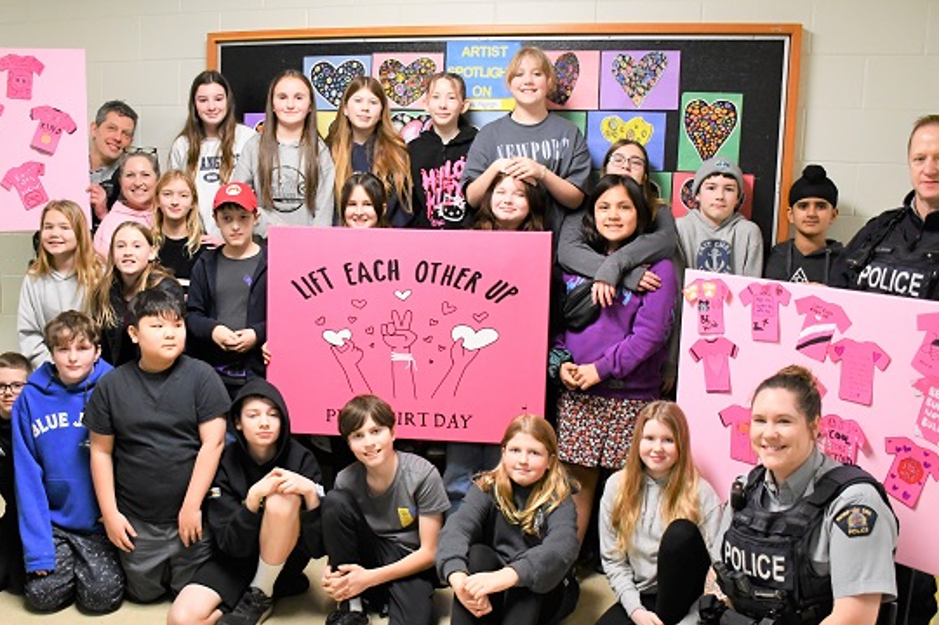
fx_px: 912
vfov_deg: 37.8
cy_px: 336
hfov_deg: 54.4
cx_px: 417
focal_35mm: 35
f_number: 3.5
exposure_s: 1/125
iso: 2800
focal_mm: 18
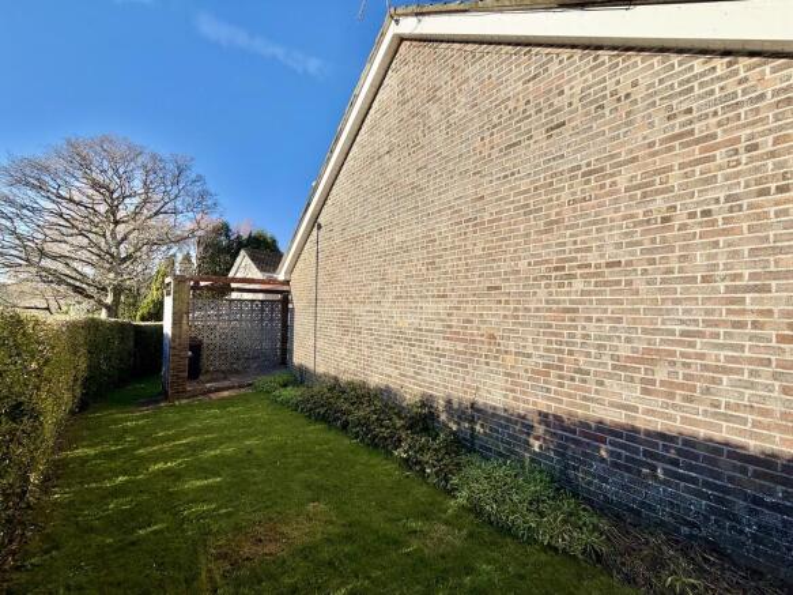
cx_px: 396
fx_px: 321
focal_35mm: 14
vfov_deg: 85.7
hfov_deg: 102.1
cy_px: 298
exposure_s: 1/770
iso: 25
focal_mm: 2.22
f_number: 2.2
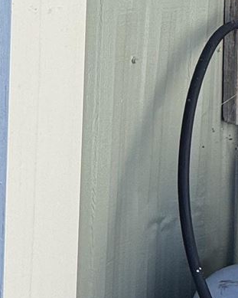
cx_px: -255
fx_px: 713
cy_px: -35
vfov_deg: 22.2
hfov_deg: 15.0
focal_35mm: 81
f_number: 2.2
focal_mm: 2.22
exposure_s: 1/533
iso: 40
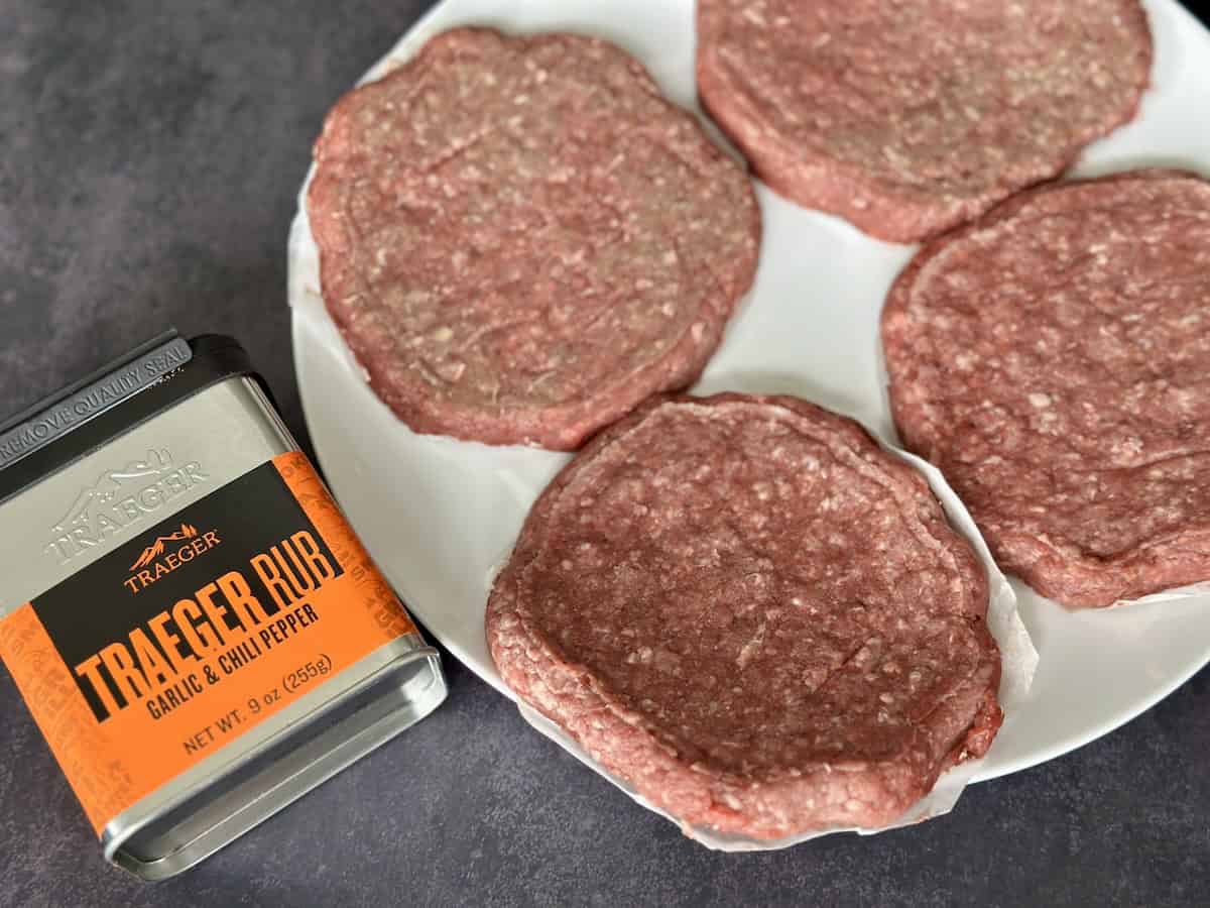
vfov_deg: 30.3
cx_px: 605
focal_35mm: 48
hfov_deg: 39.7
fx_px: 1678
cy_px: 454
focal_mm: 6.9
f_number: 1.8
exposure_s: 1/60
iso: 160
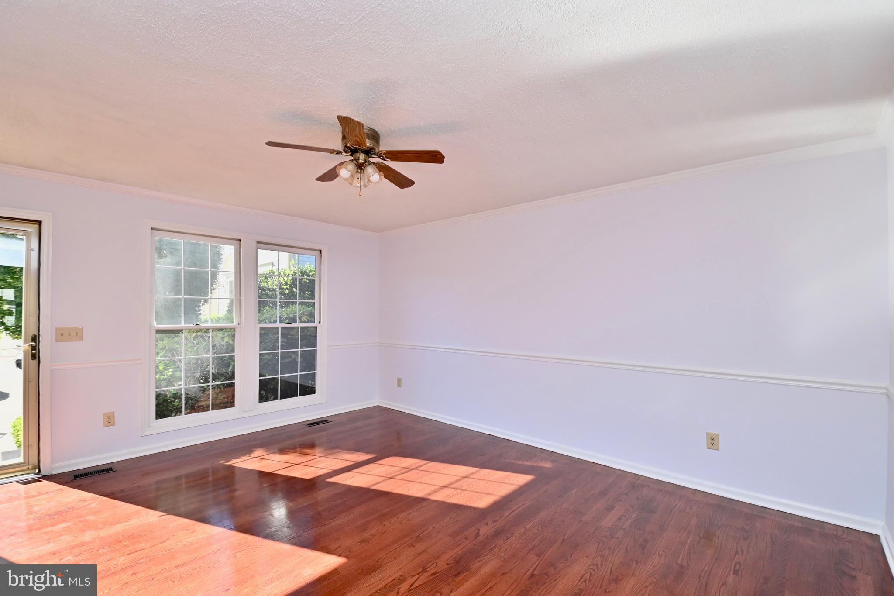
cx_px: 447
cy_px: 298
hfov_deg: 100.4
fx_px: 372
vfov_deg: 77.3
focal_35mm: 15
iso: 250
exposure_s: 1/125
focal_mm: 10
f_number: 7.1
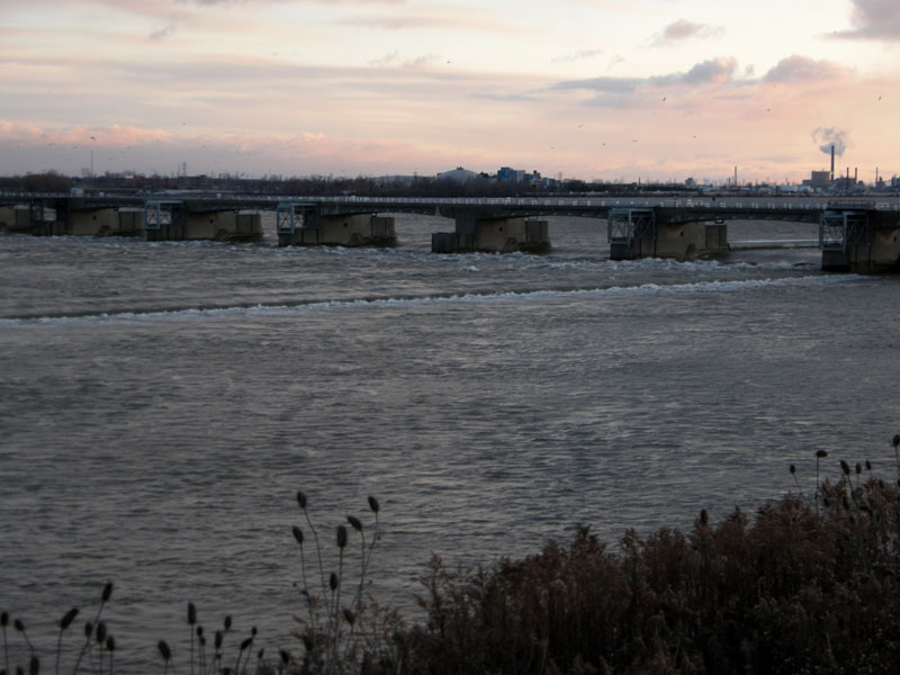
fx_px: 1924
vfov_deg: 19.9
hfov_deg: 26.3
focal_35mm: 74
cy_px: 338
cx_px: 450
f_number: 3.9
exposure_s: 1/59.4
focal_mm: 15.7
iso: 75
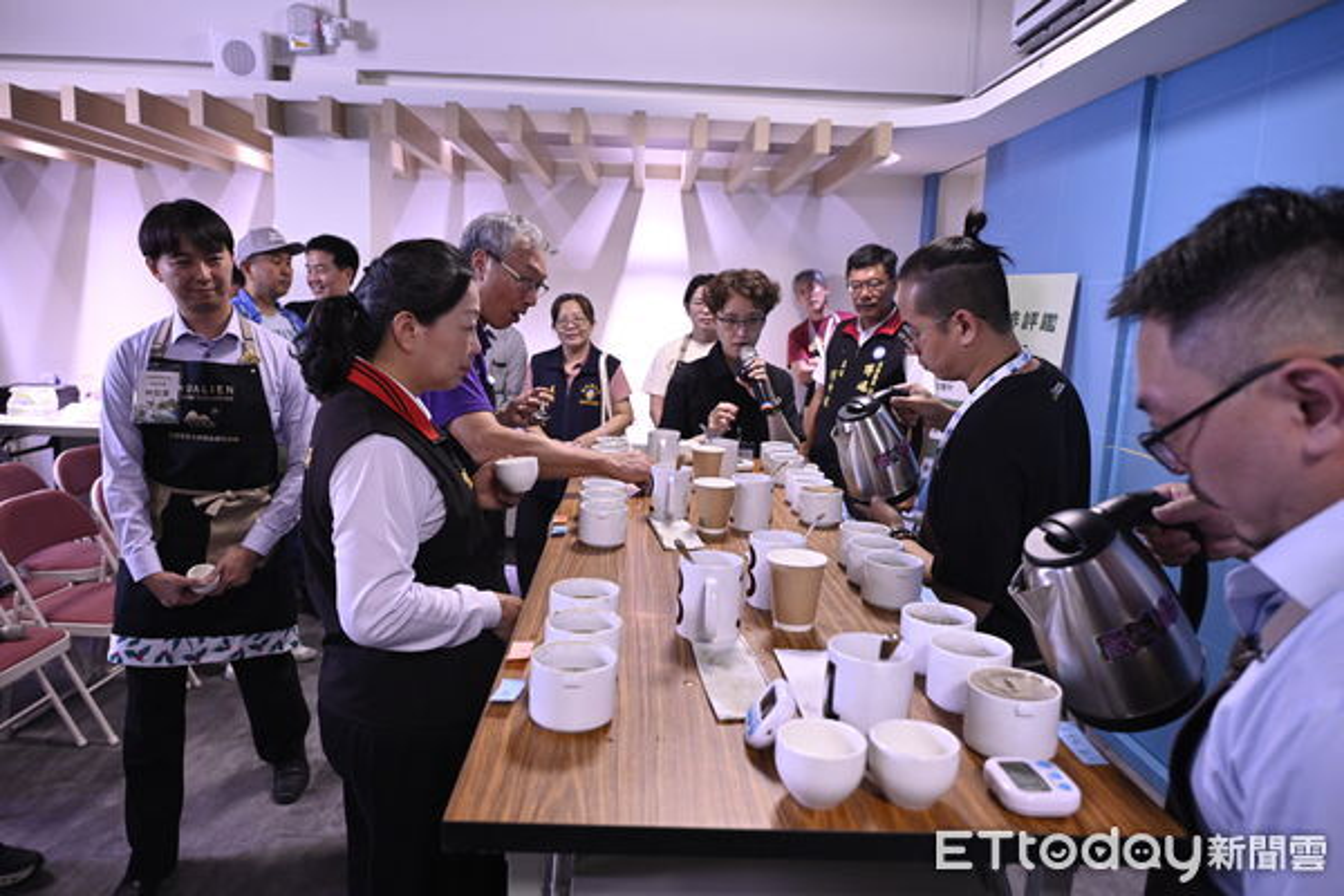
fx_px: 896
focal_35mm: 24
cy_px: 448
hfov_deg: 73.7
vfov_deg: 53.1
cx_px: 672
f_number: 4
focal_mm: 24
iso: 2500
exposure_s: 1/160
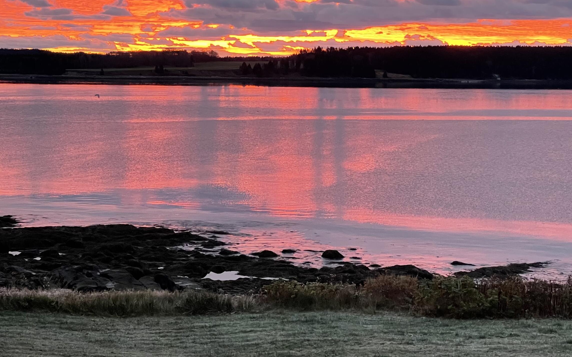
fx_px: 1387
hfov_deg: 23.2
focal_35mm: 89
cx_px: 211
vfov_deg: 14.6
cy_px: 103
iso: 250
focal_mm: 7.5
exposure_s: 1/60
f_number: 2.2
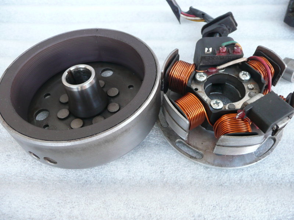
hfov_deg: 63.4
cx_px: 147
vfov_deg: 49.7
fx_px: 238
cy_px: 110
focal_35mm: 28
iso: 160
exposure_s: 1/30
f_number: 3.3
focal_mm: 4.6
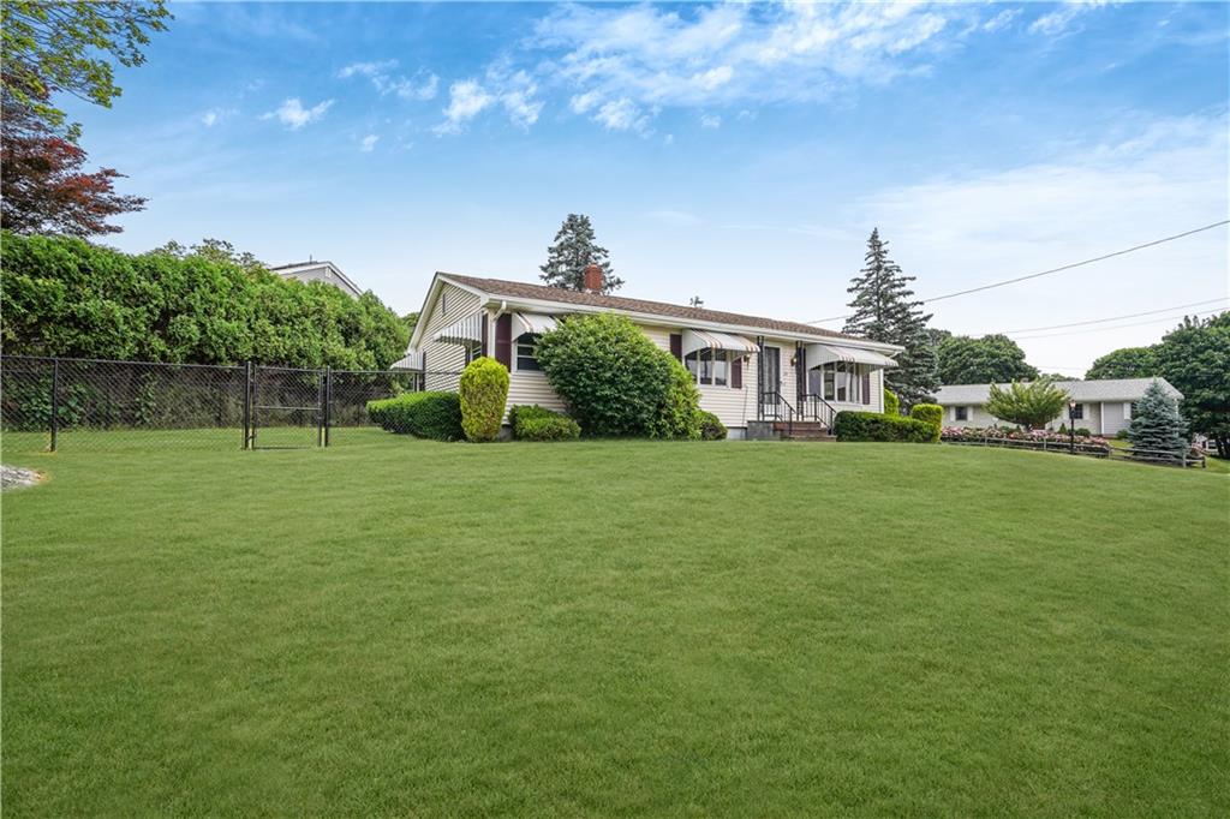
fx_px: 546
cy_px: 410
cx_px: 615
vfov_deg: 73.7
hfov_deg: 96.8
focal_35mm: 16
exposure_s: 1/100
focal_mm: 16
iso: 100
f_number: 9
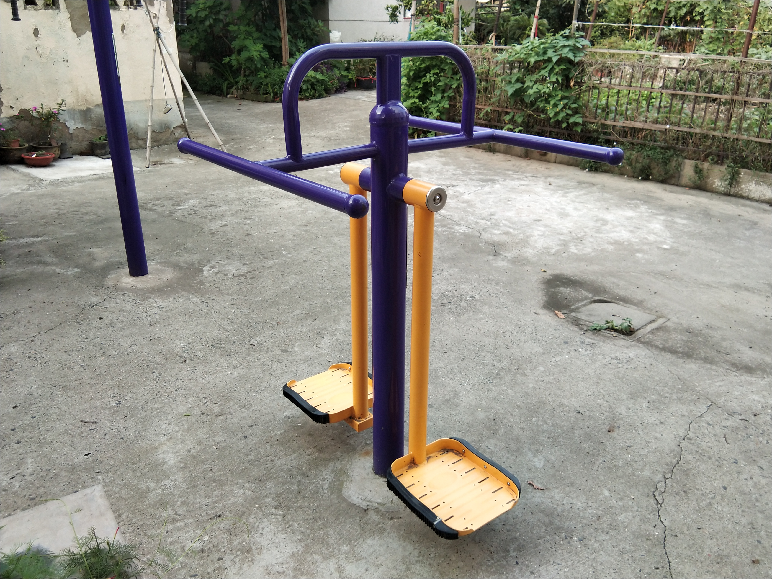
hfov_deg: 58.4
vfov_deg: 45.4
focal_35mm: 31
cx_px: 386
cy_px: 290
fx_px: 691
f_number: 2.2
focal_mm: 3.69
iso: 50
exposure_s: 1/148
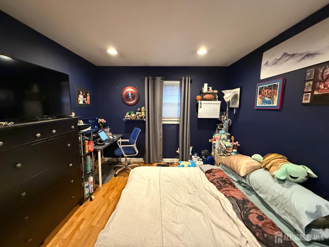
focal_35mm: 14
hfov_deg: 102.1
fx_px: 133
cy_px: 124
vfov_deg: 85.7
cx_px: 164
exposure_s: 1/60
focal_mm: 2.22
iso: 1250
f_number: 2.2
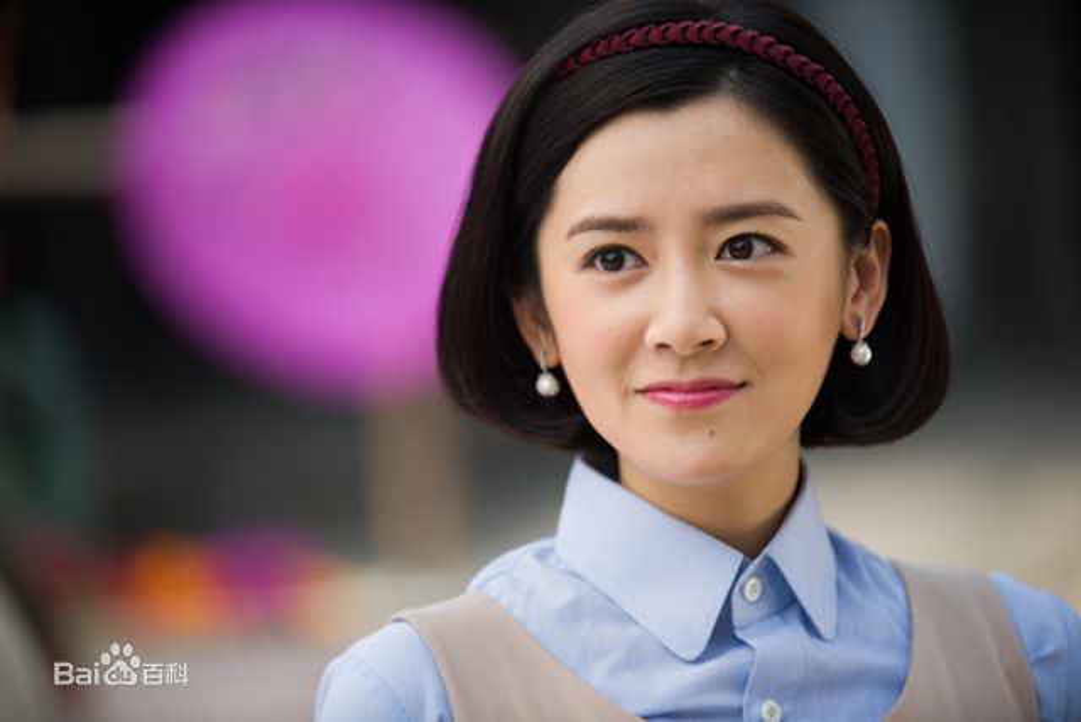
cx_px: 540
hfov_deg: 11.7
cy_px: 361
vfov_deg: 7.9
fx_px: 5256
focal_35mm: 175
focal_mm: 175
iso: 50
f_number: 2.8
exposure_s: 1/400
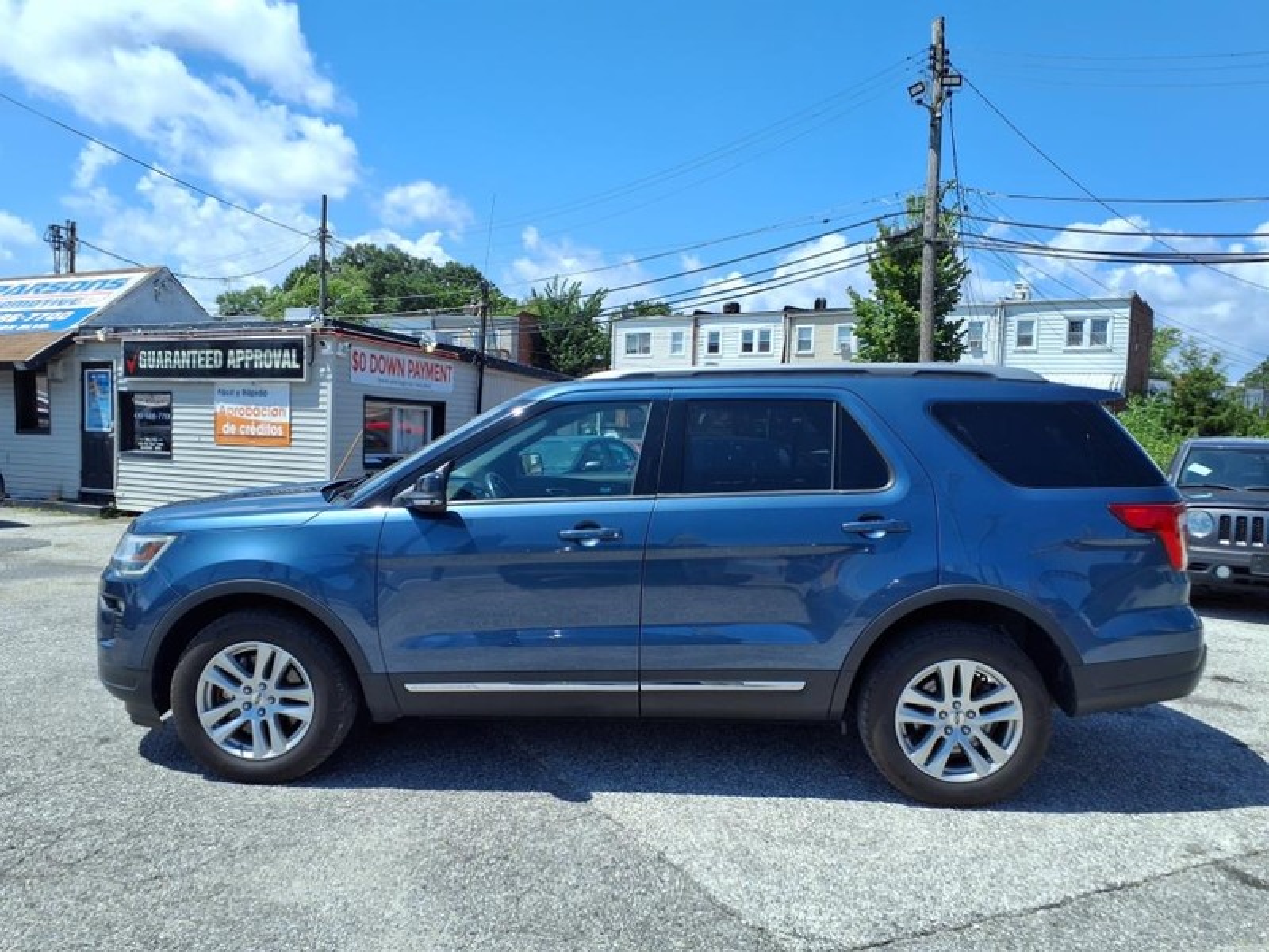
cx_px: 634
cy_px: 476
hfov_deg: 65.3
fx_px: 990
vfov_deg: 51.4
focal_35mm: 27
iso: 40
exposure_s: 1/2000
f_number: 1.9
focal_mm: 3.58
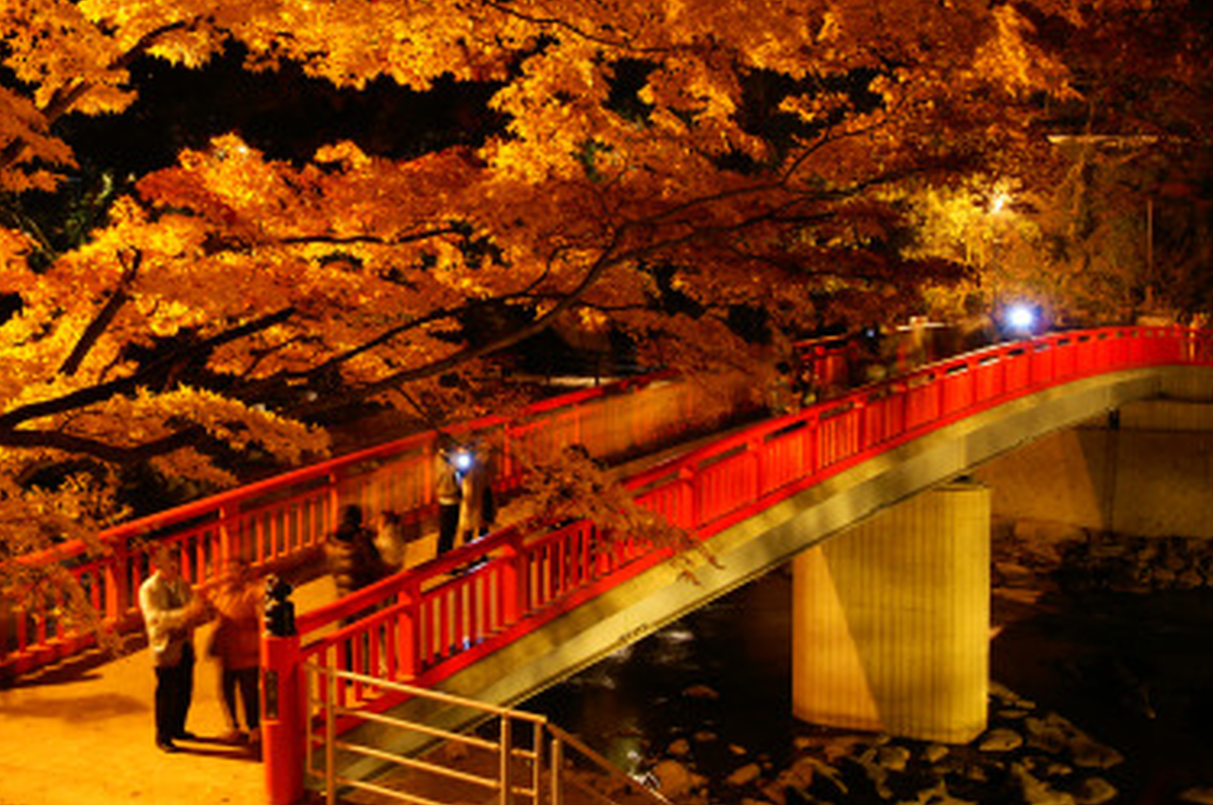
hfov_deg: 44.3
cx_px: 472
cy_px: 272
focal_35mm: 44
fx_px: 1481
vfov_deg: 30.2
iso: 400
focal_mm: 22
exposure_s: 5
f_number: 6.3
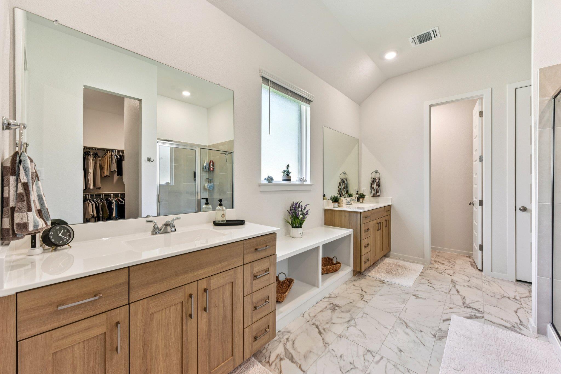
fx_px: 218
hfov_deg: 104.3
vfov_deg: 81.2
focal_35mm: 14
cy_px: 187
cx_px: 280
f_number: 8
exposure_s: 1/15
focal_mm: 14
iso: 220
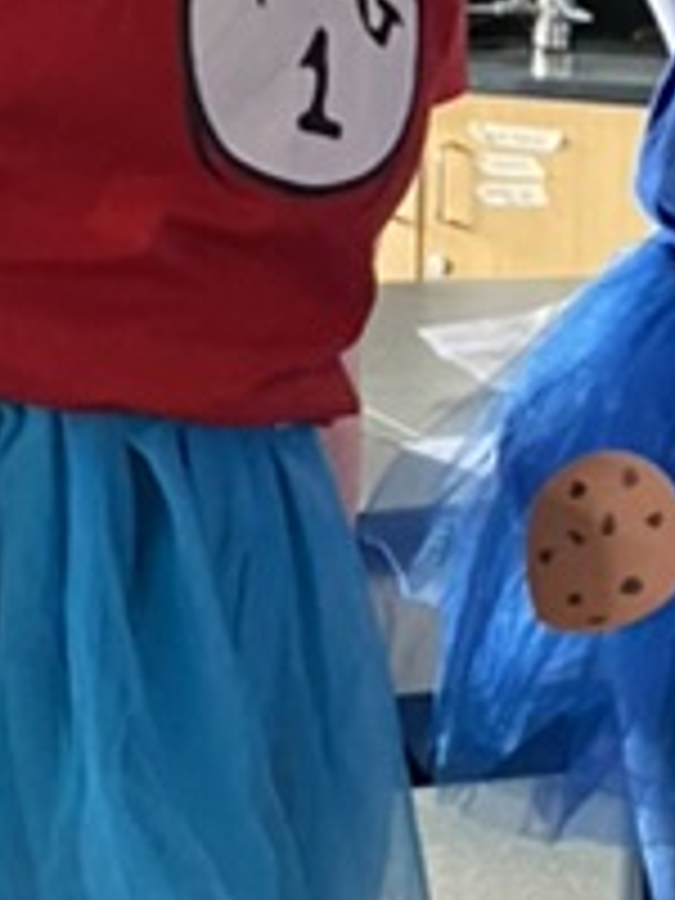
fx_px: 3458
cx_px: 886
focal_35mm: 133
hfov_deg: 10.9
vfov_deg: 14.8
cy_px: 500
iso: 500
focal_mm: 4.25
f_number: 1.8
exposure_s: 1/50
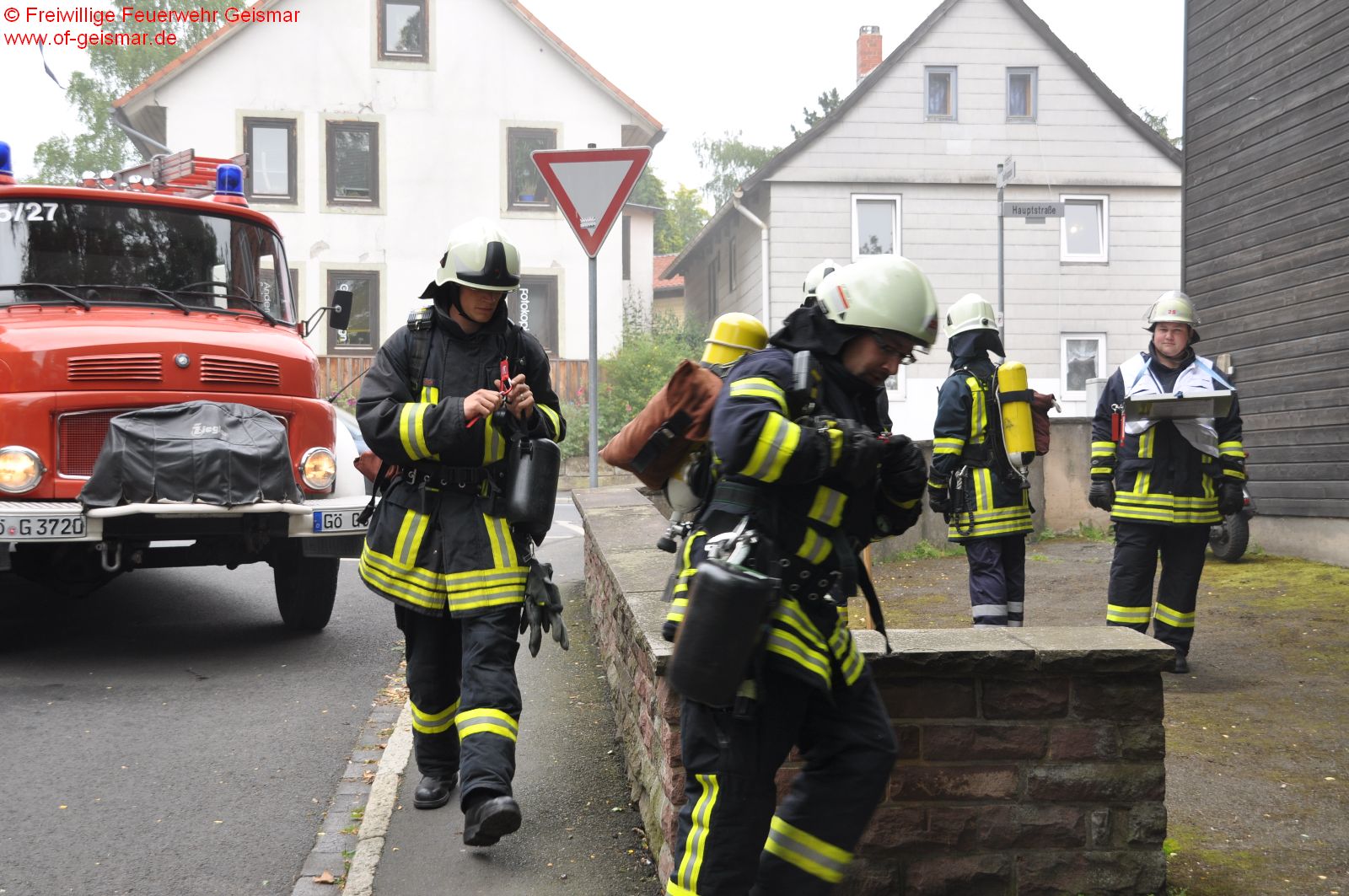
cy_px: 448
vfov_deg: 28.9
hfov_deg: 42.4
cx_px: 674
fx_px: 1740
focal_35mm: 46
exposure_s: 1/125
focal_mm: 31
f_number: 5.6
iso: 220
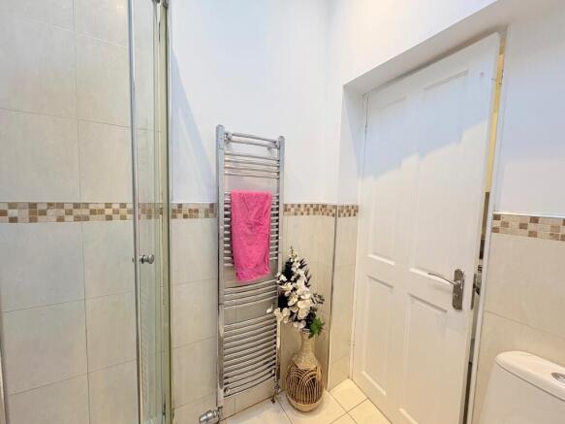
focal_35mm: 14
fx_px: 228
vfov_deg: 85.7
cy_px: 212
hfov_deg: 102.1
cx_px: 282
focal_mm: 2.22
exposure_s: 1/100
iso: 160
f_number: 2.2
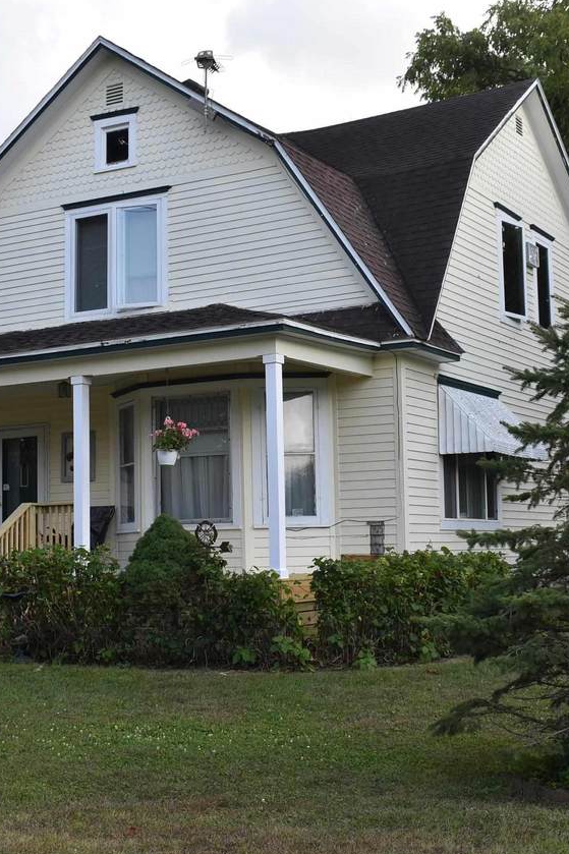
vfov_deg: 36.3
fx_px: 1304
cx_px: 311
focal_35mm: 55
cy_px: 432
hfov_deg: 24.6
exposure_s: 1/250
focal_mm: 24
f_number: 7.1
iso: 200
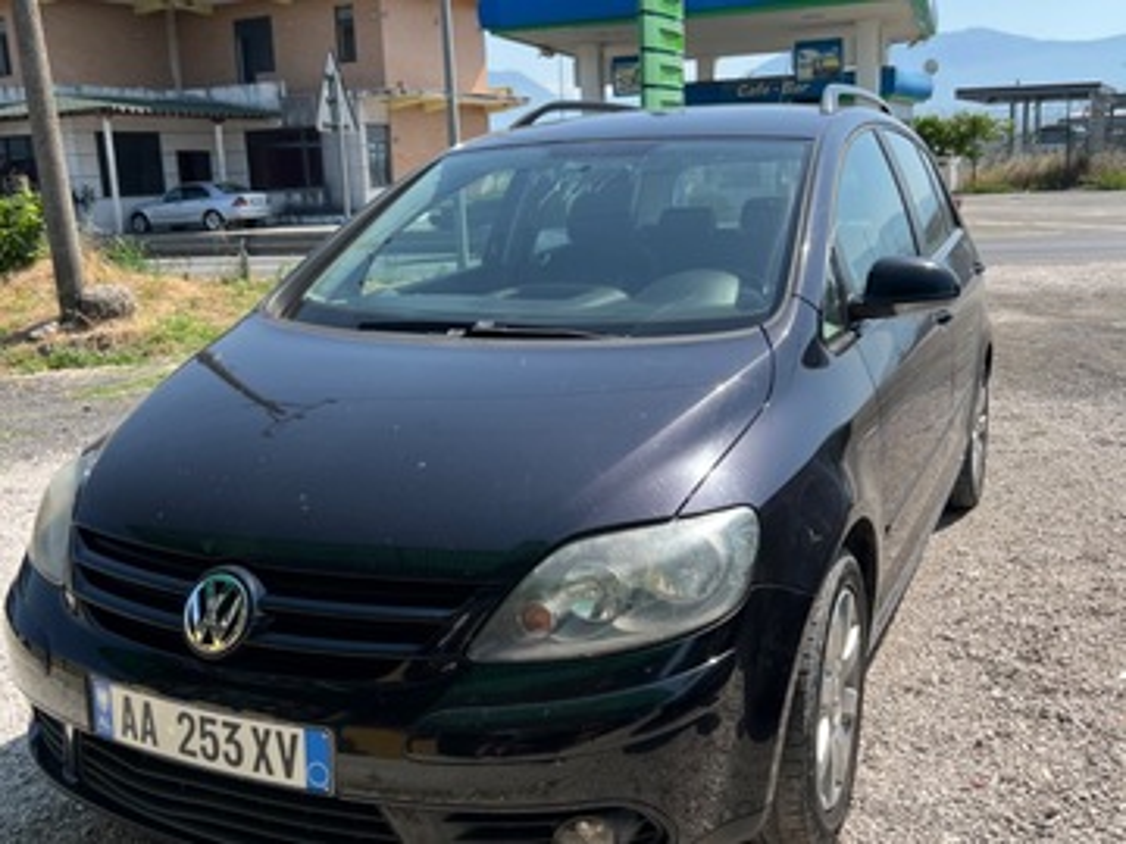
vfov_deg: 53.1
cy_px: 422
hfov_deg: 67.3
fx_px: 846
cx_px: 563
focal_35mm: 26
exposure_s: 1/3460
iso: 50
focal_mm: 5.7
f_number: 1.5
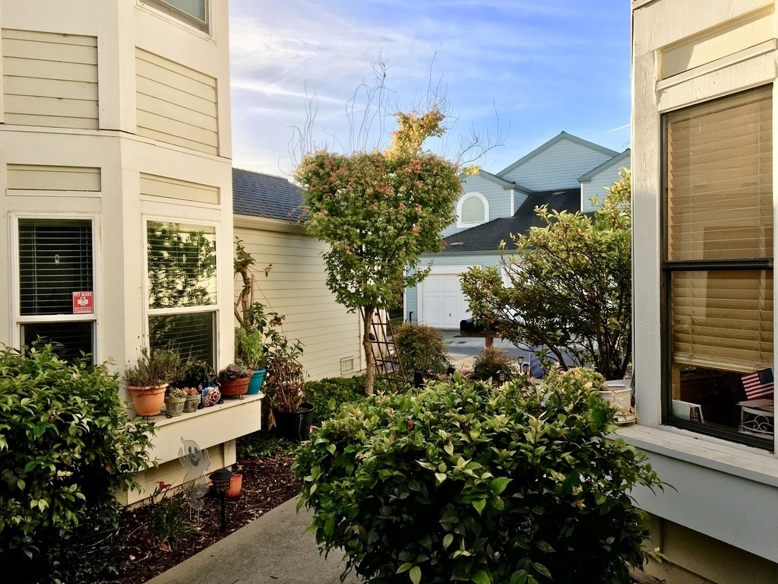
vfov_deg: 48.2
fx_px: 652
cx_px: 389
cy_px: 292
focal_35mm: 29
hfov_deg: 61.7
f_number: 2.2
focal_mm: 4.15
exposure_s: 1/855
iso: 25
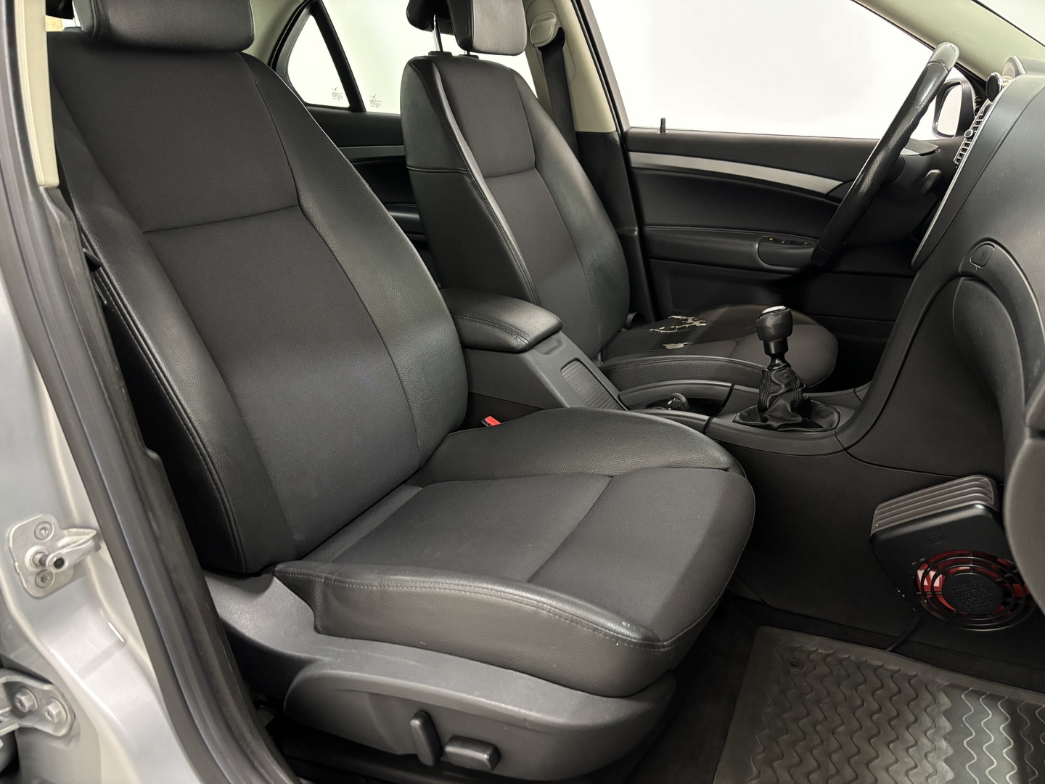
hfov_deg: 67.3
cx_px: 522
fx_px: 785
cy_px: 392
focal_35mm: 26
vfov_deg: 53.1
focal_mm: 5.96
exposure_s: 1/25
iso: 640
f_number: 1.6
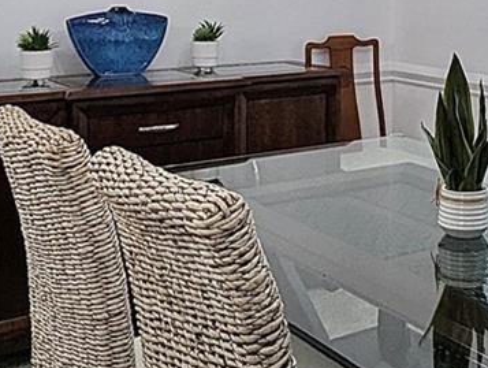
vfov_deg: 23.7
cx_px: 405
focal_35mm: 58
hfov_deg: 32.1
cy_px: -40
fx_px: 819
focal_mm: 1.95
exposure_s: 1/120
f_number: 2.2
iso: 401
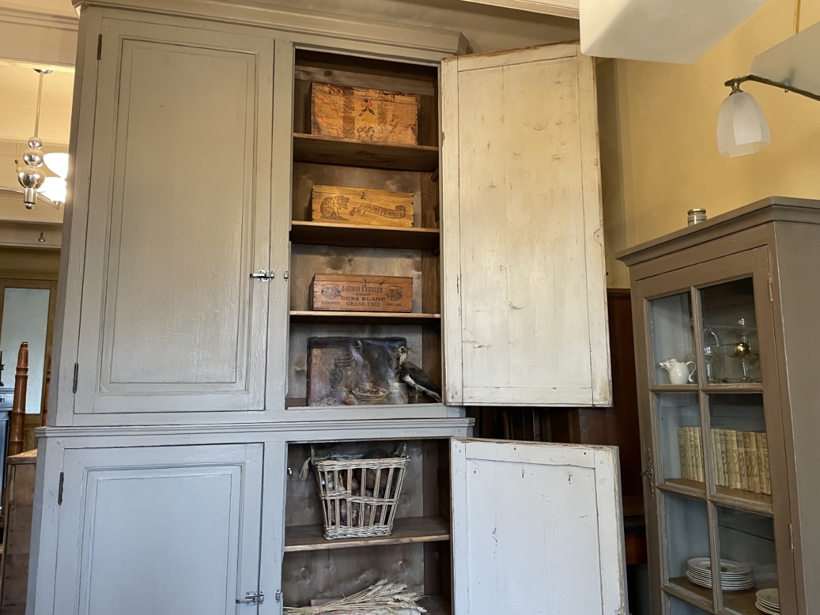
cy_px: 308
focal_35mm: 26
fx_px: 616
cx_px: 410
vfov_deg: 53.1
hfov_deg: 67.3
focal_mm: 4.2
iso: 250
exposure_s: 1/50
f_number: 1.6
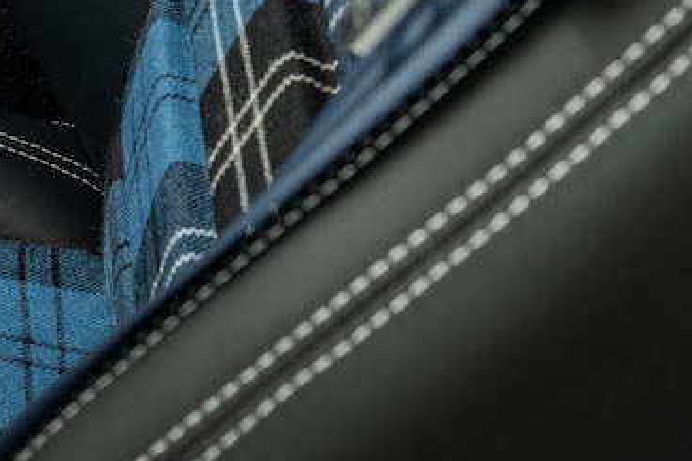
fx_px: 2518
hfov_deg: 14.4
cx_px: -395
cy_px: -618
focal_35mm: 131
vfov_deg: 9.4
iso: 100
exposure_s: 1/6
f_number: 6.3
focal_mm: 24
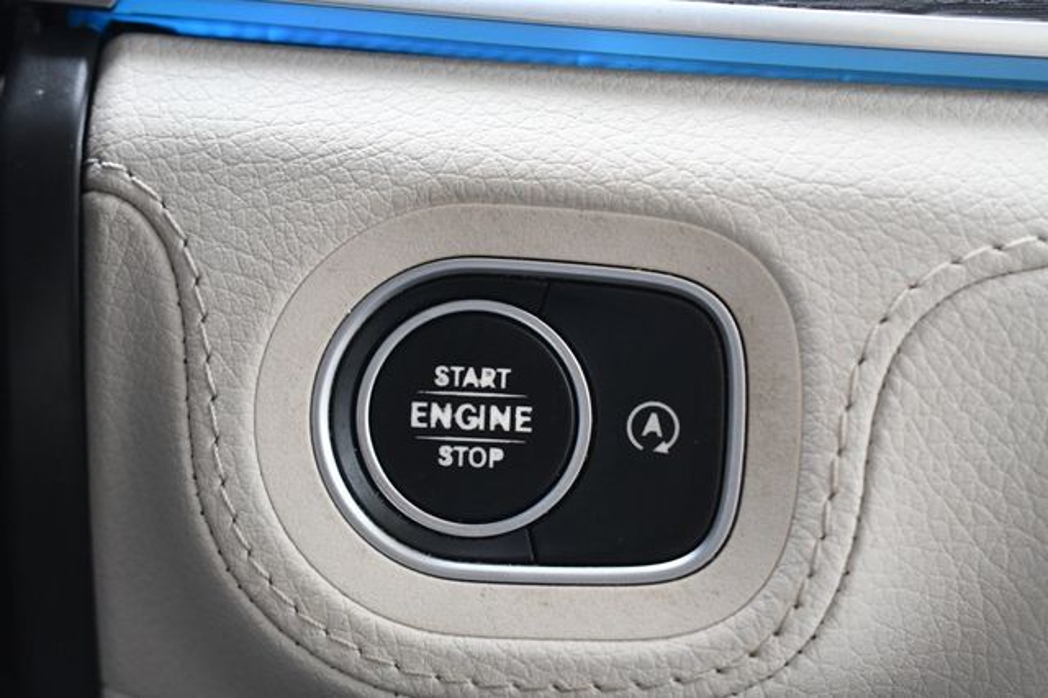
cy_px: 349
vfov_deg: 20.3
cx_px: 524
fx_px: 1949
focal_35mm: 67
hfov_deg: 30.1
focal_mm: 45
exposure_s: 1/125
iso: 2000
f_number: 5
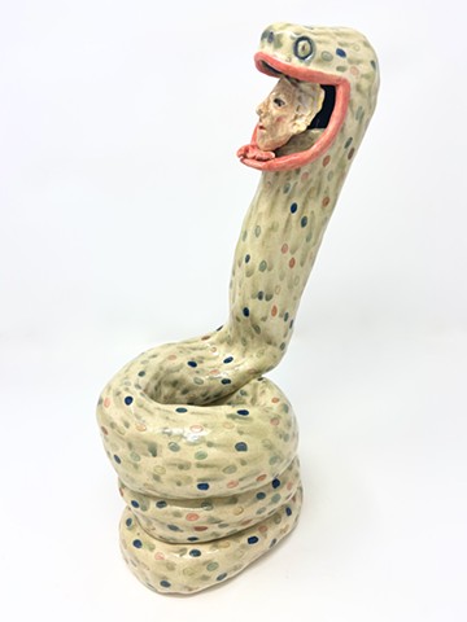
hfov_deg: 53.1
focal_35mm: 26
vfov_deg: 67.3
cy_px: 311
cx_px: 234
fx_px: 468
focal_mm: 4.2
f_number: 1.8
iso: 32
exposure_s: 1/347
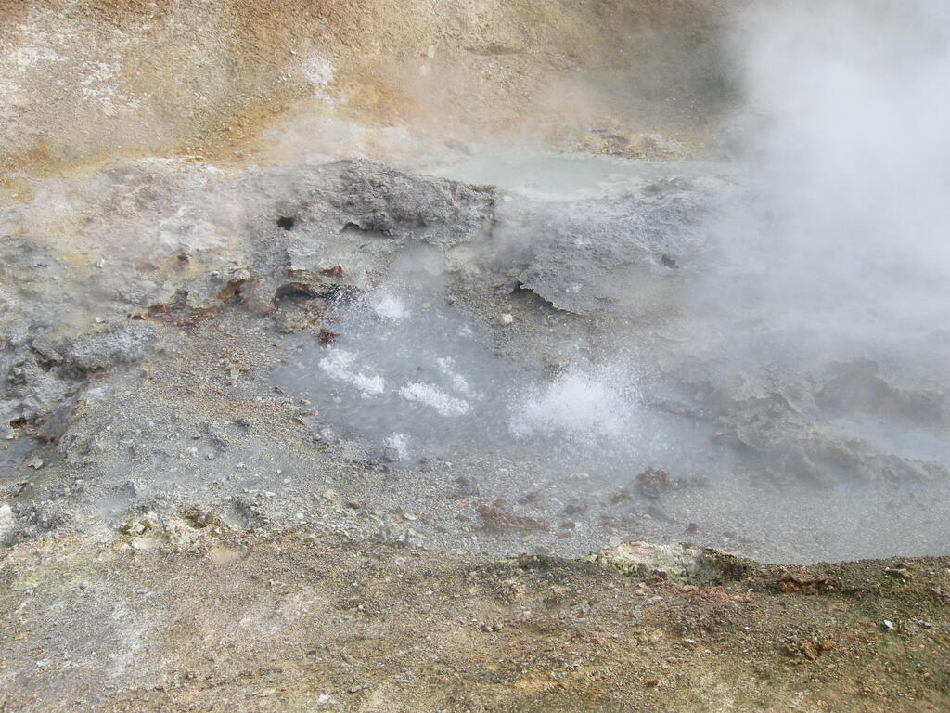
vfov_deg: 40.7
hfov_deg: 52.6
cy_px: 356
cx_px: 475
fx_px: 961
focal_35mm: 35
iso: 100
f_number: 5.4
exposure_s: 1/212
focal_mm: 7.5
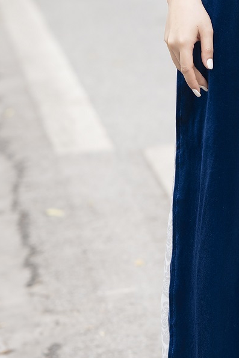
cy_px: -12
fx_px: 3378
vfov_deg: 6.1
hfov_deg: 4.0
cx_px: 325
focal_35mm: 339
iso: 100
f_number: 3.5
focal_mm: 85
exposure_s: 1/200
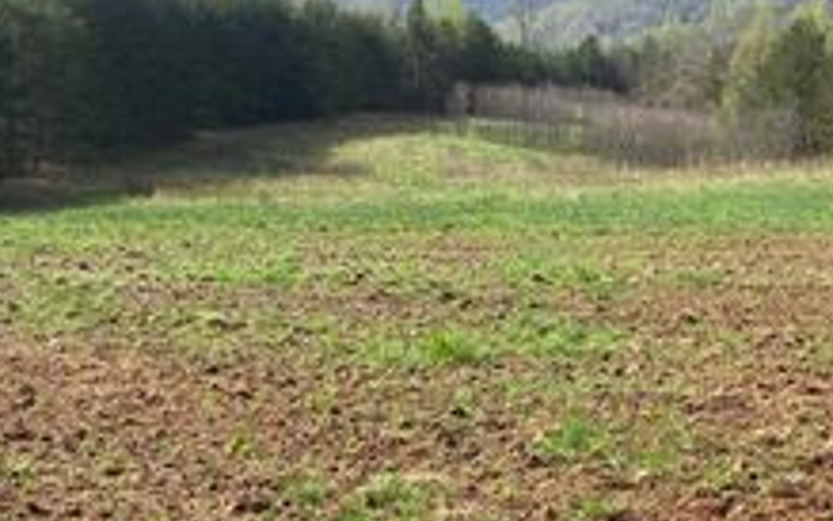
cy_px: 253
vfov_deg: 20.6
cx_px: 498
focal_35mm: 63
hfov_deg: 32.4
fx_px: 1431
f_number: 1.8
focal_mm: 4.25
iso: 32
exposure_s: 1/3040
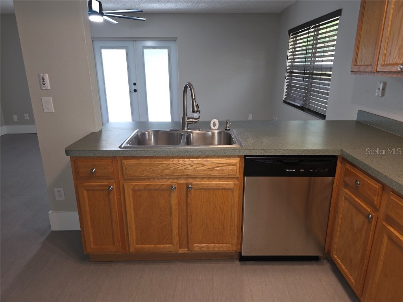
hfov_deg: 73.9
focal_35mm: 23
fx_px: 268
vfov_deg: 58.9
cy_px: 151
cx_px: 202
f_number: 1.7
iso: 100
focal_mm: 6.3
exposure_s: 1/24
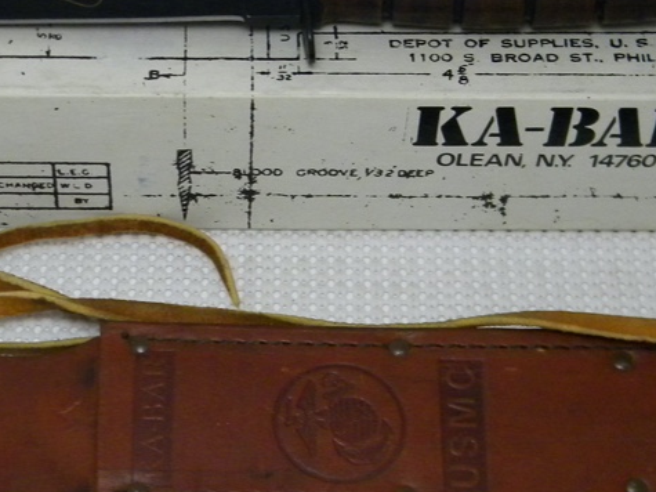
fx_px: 1876
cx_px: 210
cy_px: 348
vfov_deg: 14.9
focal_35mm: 99
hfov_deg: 19.8
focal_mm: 8.6
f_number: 3.9
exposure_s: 1/41
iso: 400
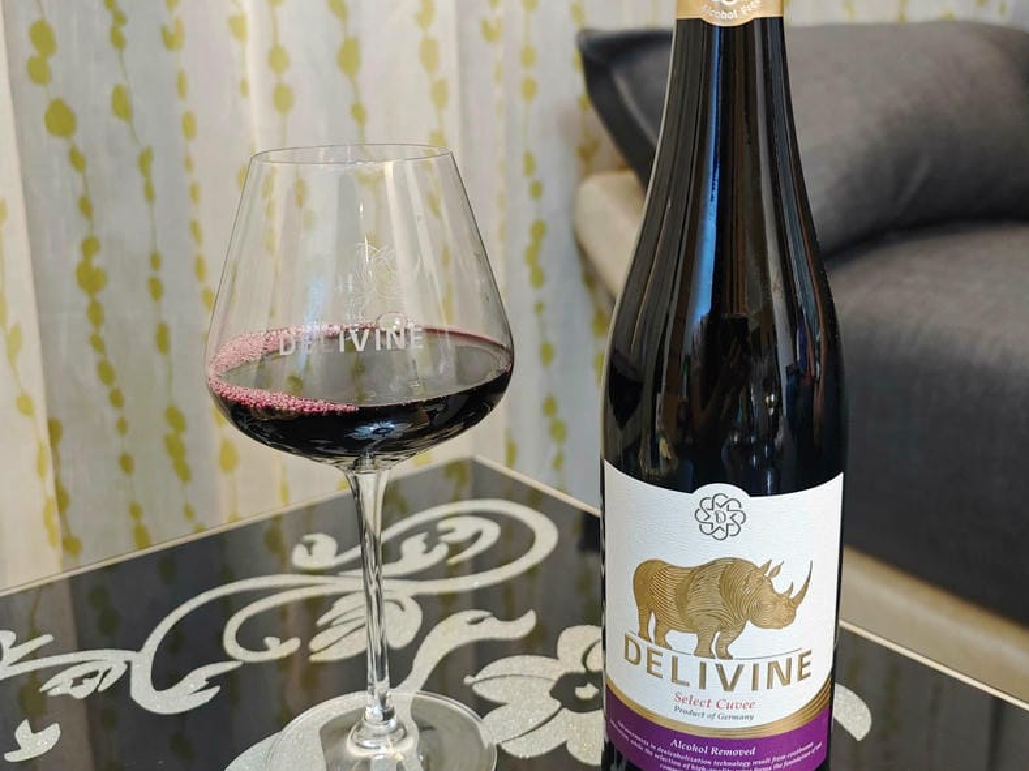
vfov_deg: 40.6
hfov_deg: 52.6
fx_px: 1040
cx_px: 511
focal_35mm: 35
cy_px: 326
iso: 640
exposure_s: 1/30
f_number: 2
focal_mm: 8.72
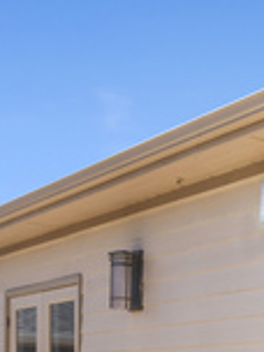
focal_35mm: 69
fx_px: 702
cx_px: 503
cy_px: 460
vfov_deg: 24.5
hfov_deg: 16.8
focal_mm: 17
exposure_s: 1/80
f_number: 8
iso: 200
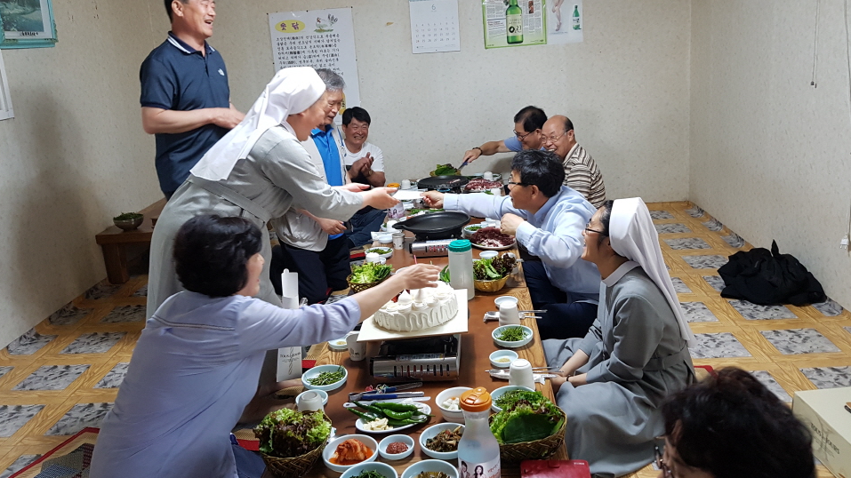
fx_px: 654
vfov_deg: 40.1
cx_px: 424
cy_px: 202
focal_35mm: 29
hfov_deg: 66.1
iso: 160
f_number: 1.7
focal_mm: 4.2
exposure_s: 1/40
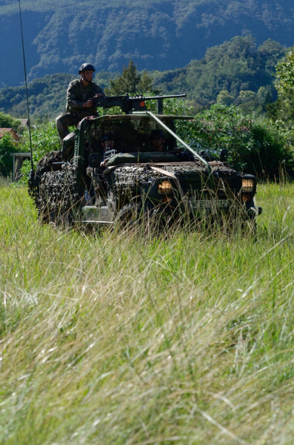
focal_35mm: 105
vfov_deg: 19.5
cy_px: 222
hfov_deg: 13.0
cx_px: 147
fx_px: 1293
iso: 200
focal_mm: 70
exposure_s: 1/800
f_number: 5.6
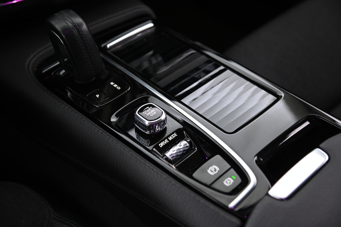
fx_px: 473
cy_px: 114
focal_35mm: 50
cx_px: 170
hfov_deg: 39.6
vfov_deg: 26.9
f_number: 4
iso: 2000
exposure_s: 1/15
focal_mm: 50
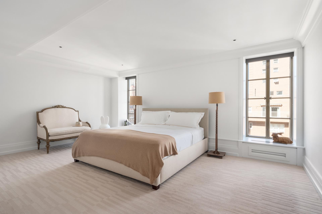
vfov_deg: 70.4
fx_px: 152
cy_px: 107
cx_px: 161
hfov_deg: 93.3
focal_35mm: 17
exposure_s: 1/8
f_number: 18
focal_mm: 17
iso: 1000
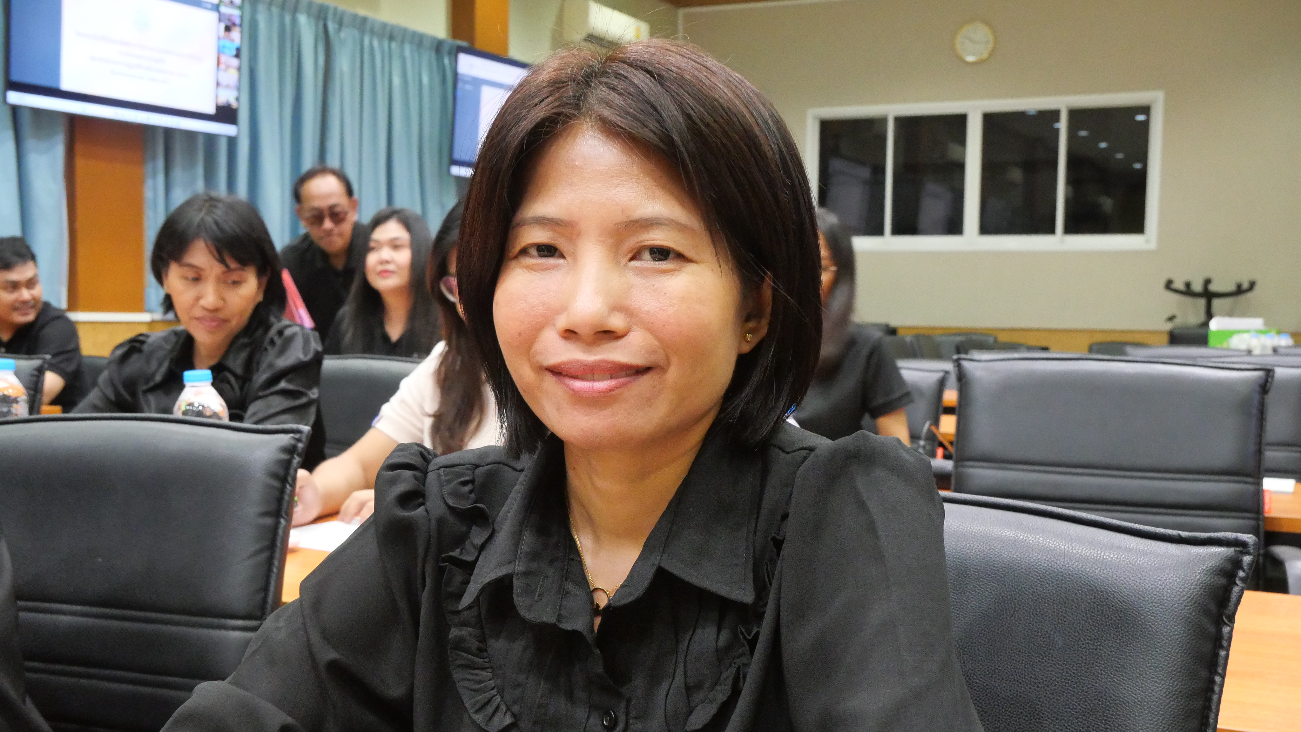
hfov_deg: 47.4
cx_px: 650
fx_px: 1483
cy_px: 428
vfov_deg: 27.7
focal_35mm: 43
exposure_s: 1/25
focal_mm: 20
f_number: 6.3
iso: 3200
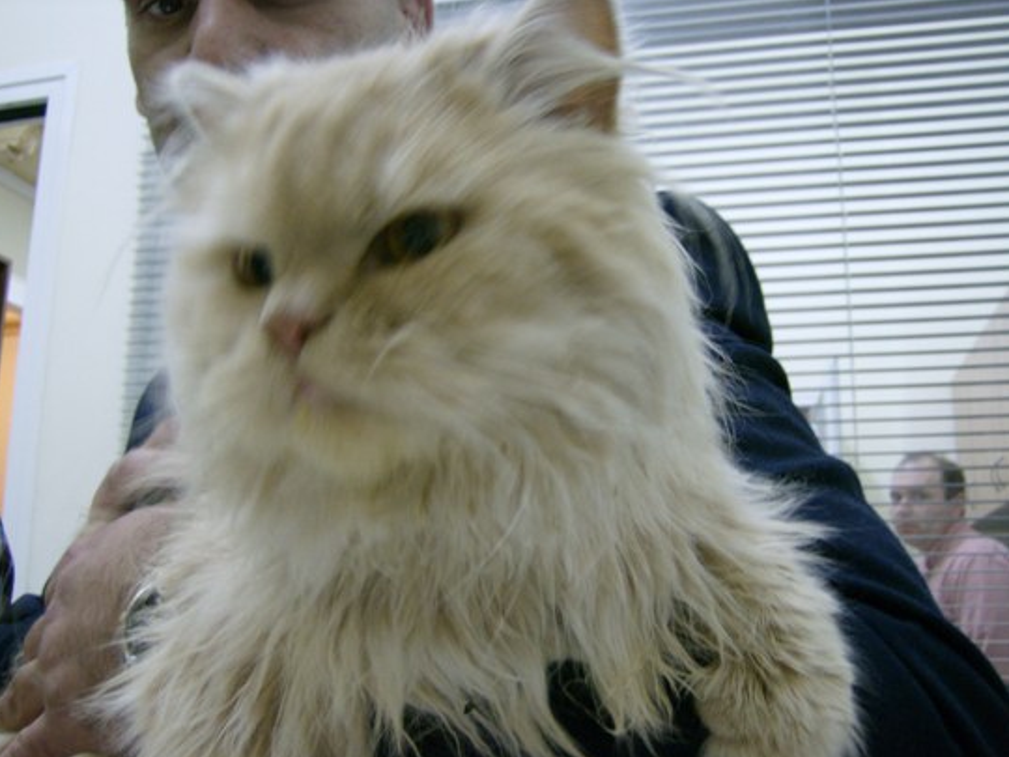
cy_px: 395
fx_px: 1108
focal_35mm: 38
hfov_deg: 49.0
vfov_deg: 37.7
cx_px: 490
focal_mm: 6
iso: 200
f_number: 2.8
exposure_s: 1/21
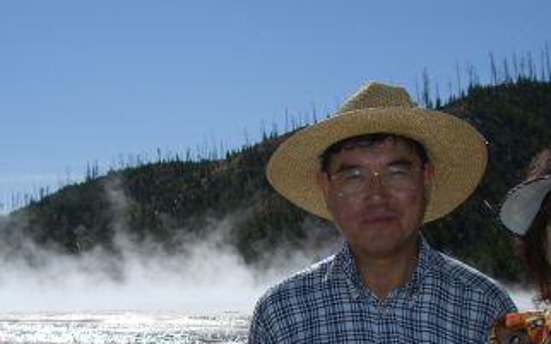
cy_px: 296
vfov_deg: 16.1
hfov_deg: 25.8
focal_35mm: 80
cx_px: 246
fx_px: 1201
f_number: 4.3
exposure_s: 1/1600
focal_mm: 6.2
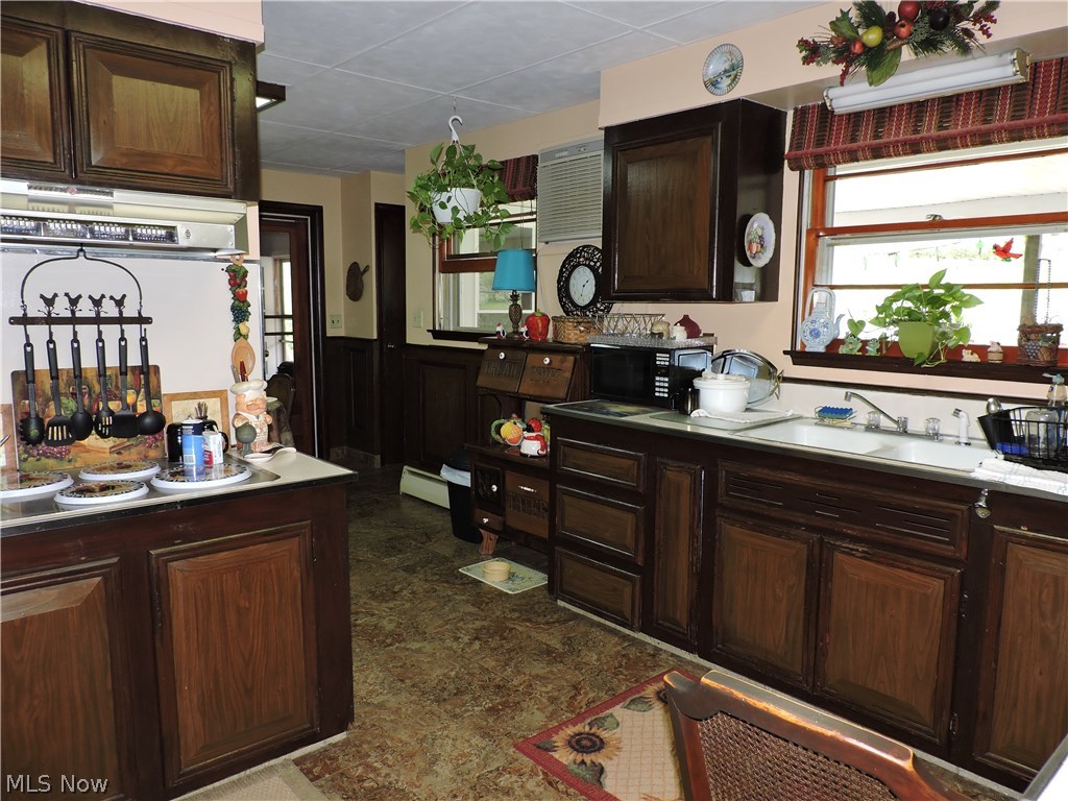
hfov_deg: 71.6
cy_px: 400
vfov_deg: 56.8
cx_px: 534
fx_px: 740
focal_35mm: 24
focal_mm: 4.3
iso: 200
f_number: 3
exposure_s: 1/30
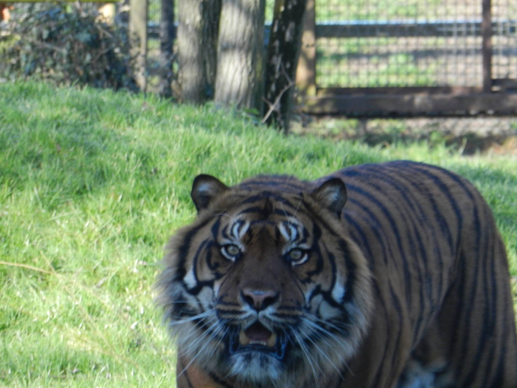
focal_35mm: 578
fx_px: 8633
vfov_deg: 2.6
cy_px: 194
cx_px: 258
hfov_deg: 3.4
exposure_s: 1/125
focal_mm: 102.8
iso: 400
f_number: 5.7
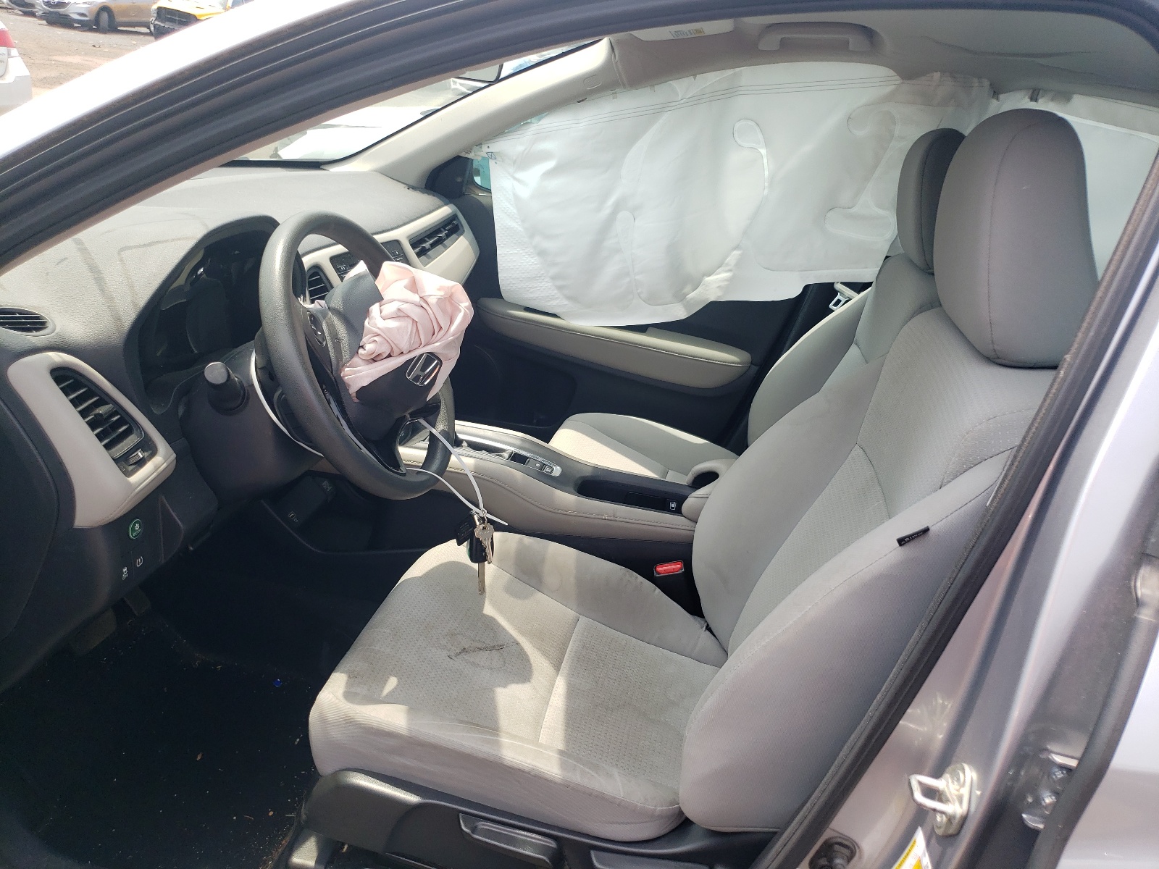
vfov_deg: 53.1
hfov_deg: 67.3
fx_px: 871
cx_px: 580
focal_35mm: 26
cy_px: 434
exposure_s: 1/667
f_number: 1.5
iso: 50
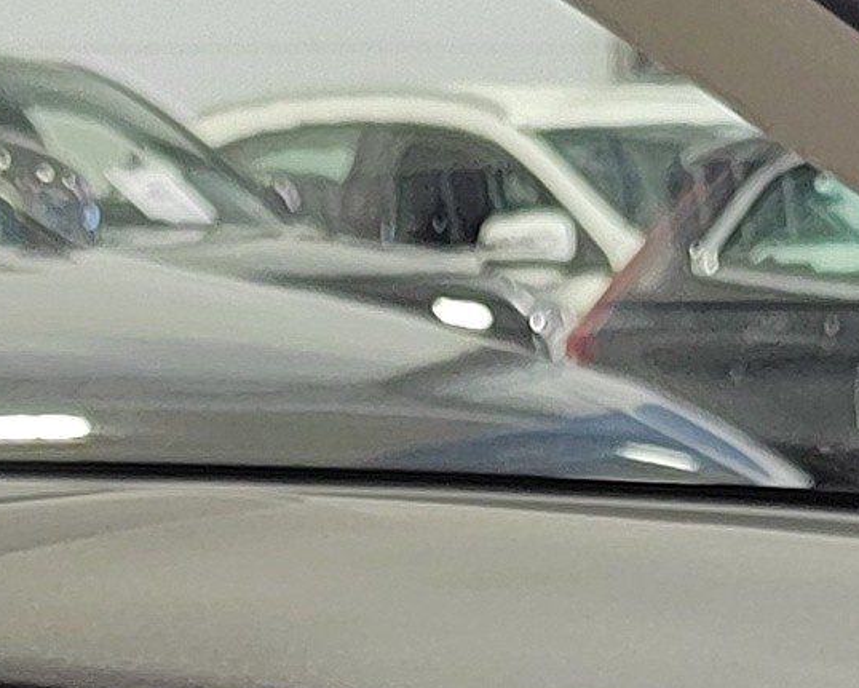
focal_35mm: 177
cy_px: 1941
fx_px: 4502
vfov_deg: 7.8
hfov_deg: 10.9
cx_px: 493
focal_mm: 5.52
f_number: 1.9
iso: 688
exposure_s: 1/50
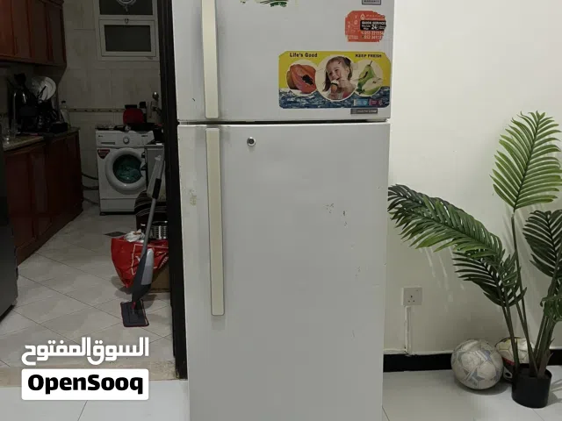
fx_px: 422
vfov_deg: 53.1
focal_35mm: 26
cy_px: 210
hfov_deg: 67.3
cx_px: 281
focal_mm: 5.1
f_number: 1.6
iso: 125
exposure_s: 1/50
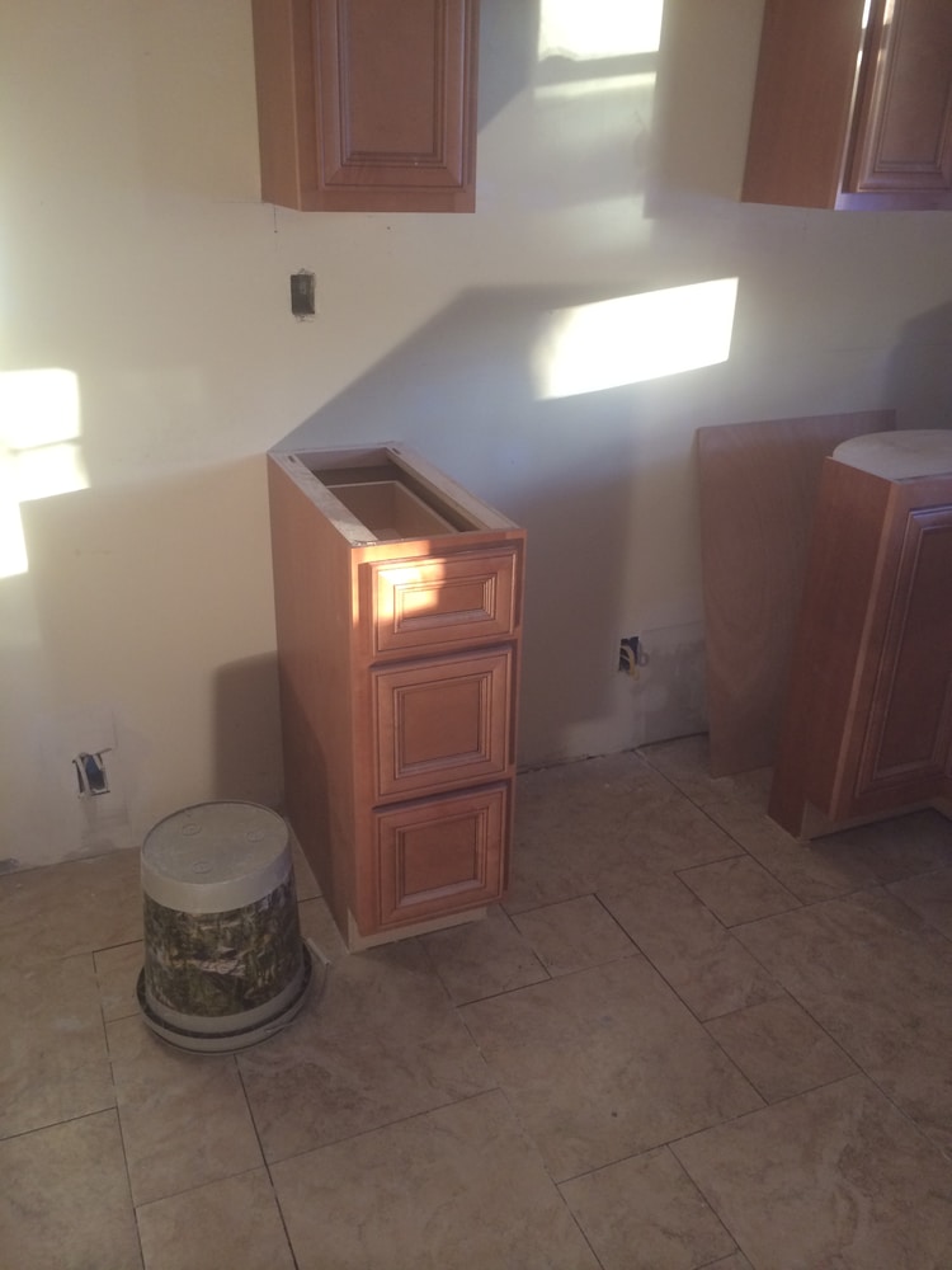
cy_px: 635
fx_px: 1100
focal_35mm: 30
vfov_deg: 60.0
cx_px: 476
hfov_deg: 46.8
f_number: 2.2
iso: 64
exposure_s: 1/30
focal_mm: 4.12
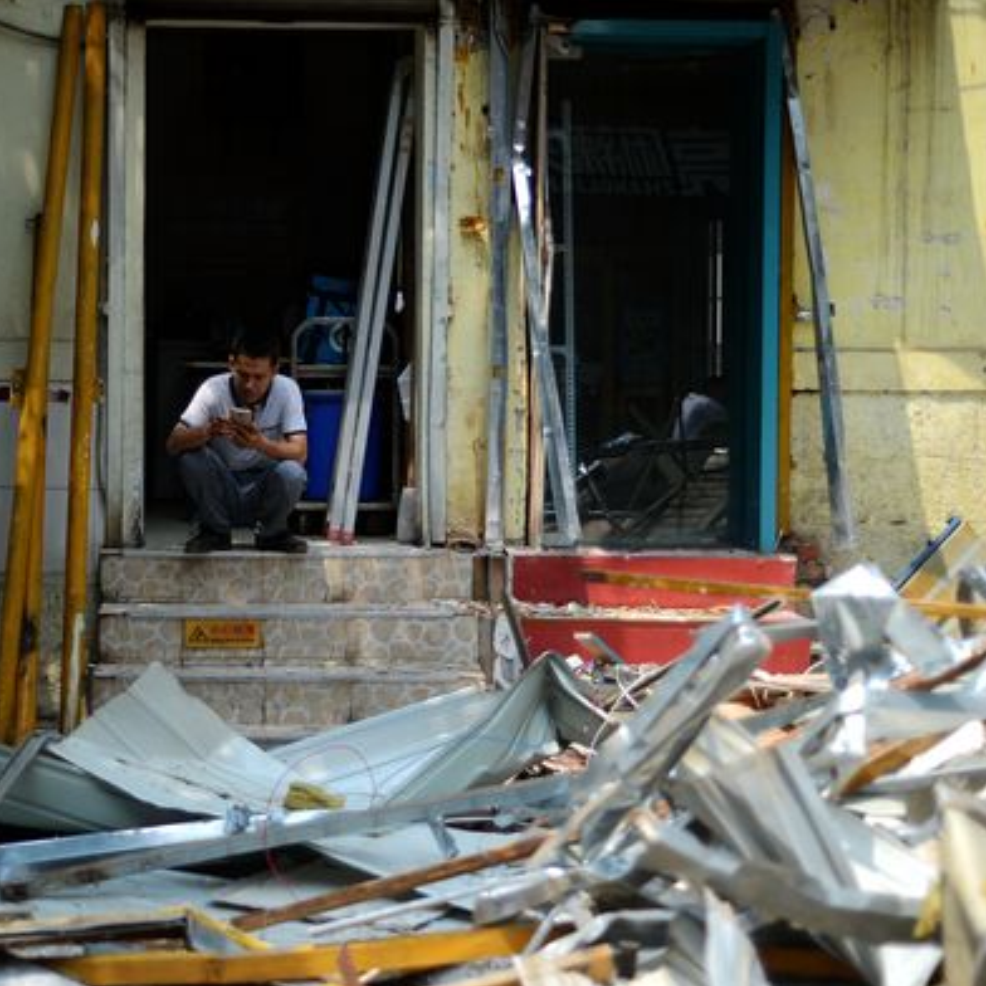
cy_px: 496
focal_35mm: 65
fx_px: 2095
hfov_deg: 26.4
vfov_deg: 26.5
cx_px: 337
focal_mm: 50
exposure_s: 1/1000
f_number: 1.8
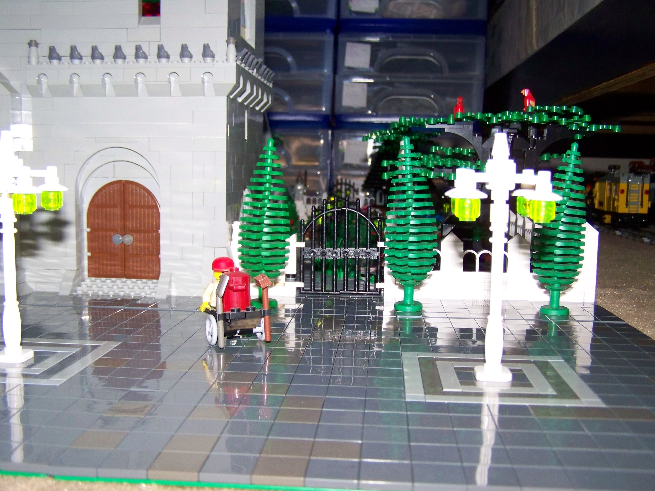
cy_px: 246
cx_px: 328
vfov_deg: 37.7
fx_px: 719
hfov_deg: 49.0
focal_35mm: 38
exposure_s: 1/30
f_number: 2.8
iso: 200
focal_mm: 6.3
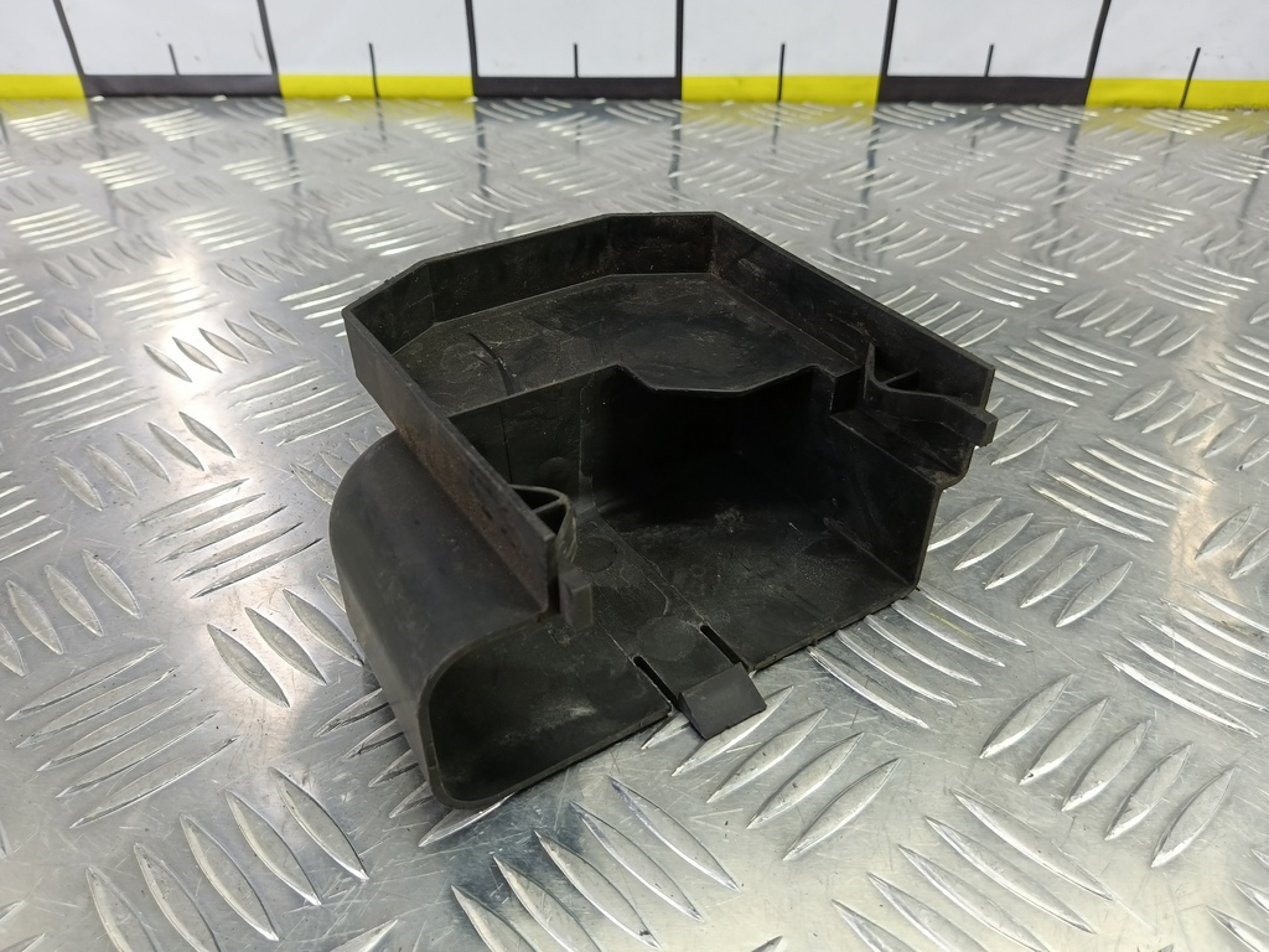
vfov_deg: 58.9
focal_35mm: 23
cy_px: 476
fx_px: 843
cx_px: 634
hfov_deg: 73.9
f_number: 1.6
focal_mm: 4.11
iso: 158
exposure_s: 1/50
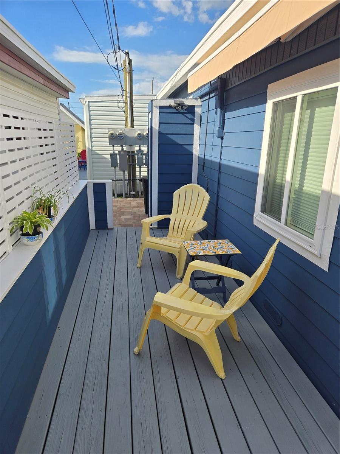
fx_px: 301
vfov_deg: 73.9
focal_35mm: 23
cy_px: 227
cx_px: 170
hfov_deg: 58.9
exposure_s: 1/1839
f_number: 1.8
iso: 25
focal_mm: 5.4
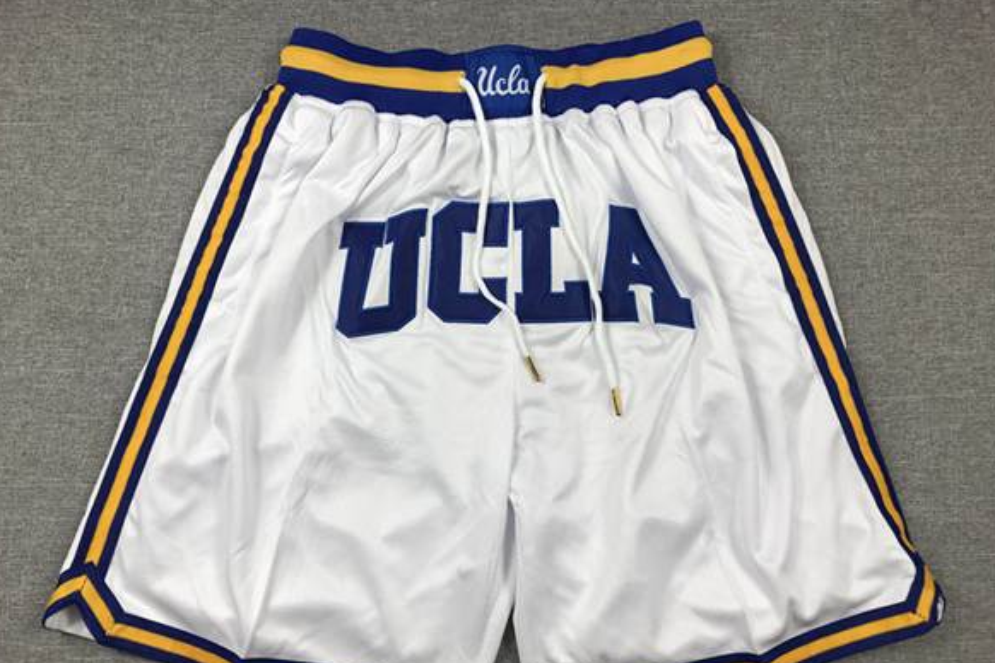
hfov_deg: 61.9
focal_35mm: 30
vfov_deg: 43.5
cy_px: 374
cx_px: 491
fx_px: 829
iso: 20
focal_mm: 3.99
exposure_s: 1/150
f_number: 1.8
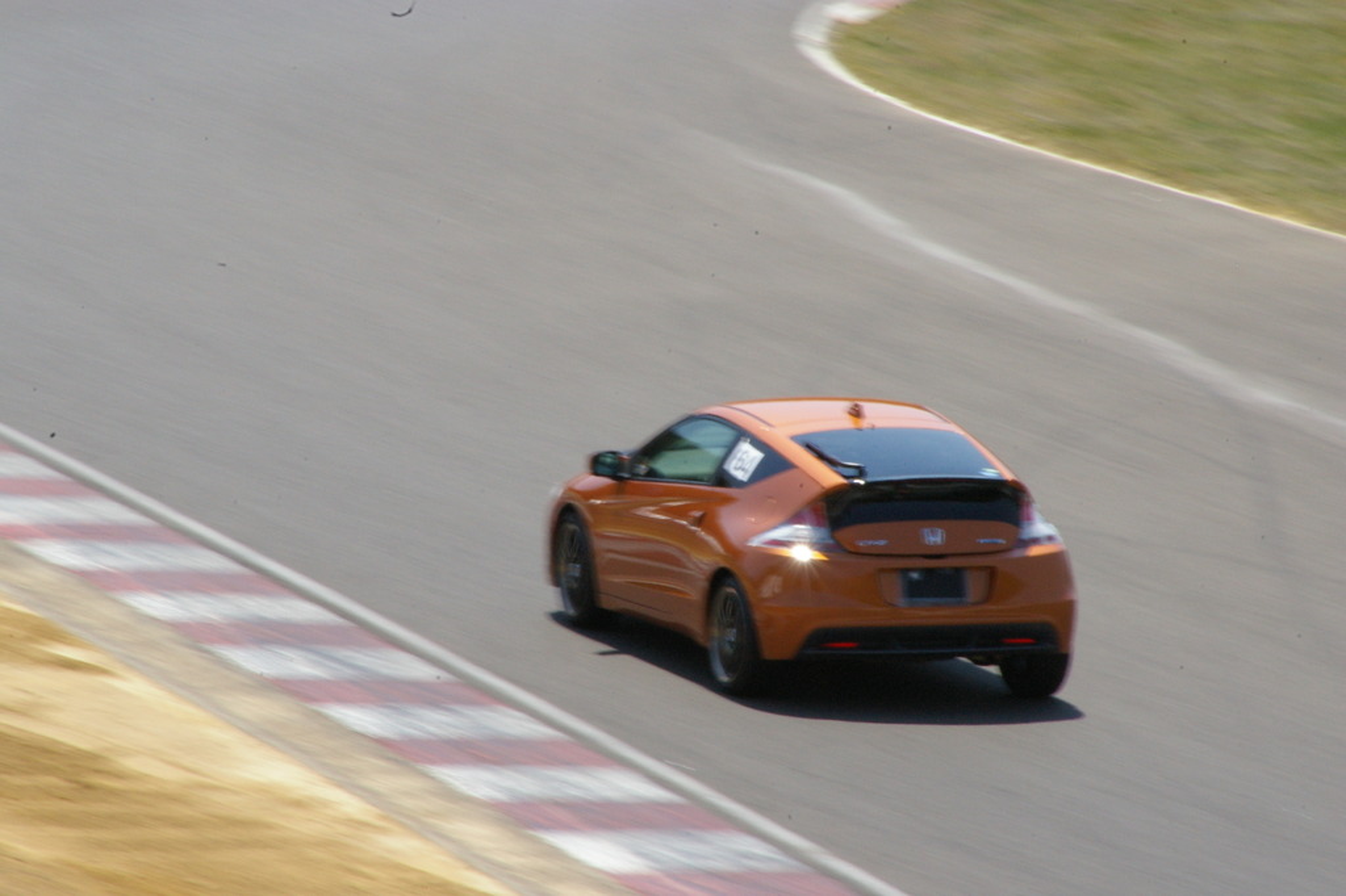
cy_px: 448
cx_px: 673
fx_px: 14016
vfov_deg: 3.7
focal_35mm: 375
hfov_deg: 5.5
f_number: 45
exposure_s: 1/60
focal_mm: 250
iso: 800
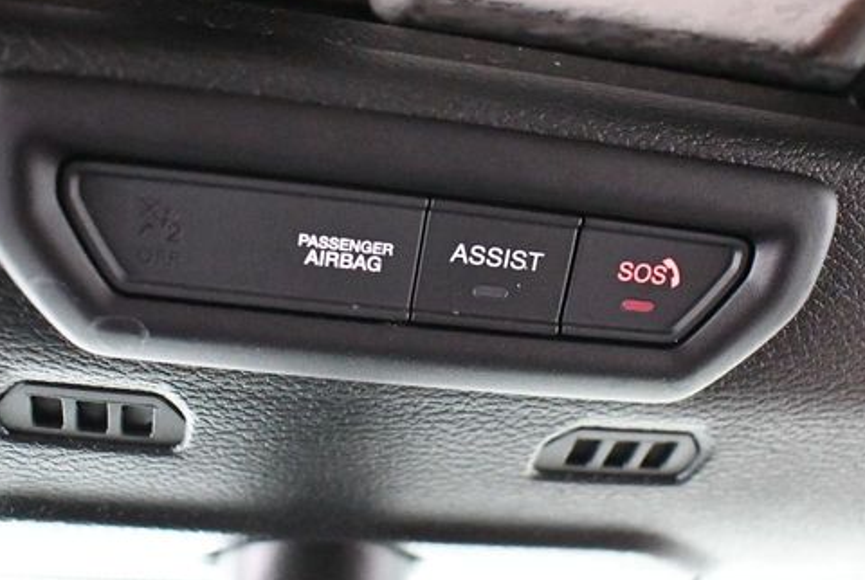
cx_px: 461
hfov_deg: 41.0
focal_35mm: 48
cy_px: 280
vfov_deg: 28.2
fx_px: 1155
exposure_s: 1/60
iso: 12800
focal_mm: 18
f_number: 3.5
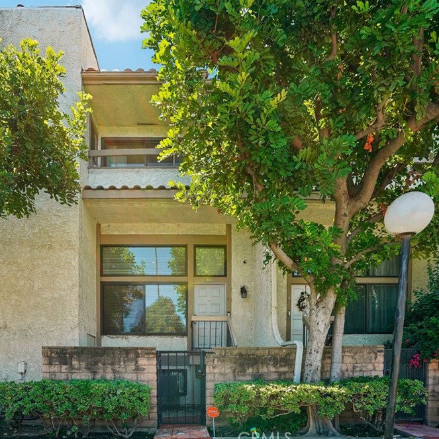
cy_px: 222
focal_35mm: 21
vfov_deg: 72.1
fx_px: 301
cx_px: 185
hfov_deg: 71.7
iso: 400
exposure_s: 1/160
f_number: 8
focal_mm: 16
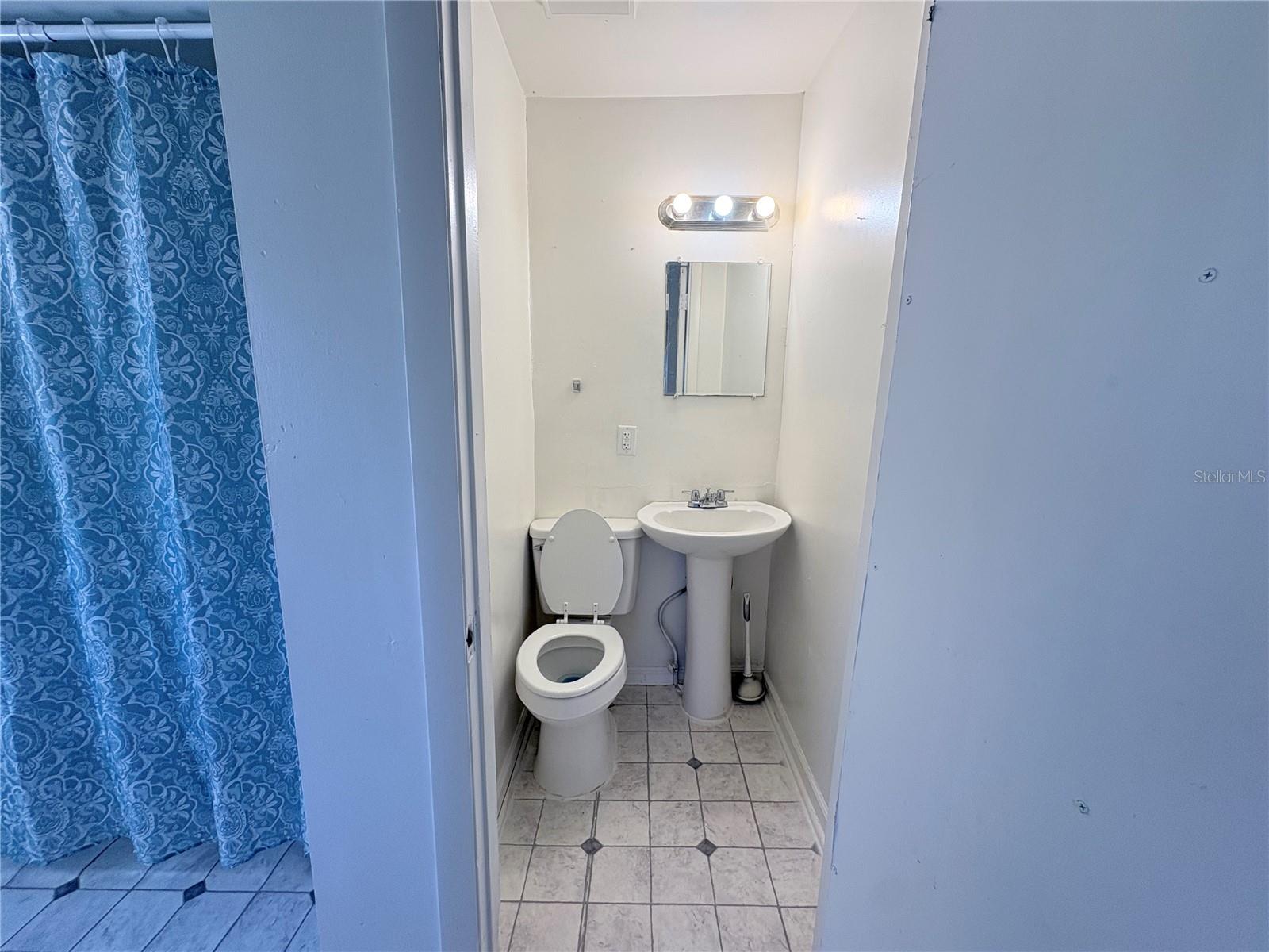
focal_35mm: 14
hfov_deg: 102.1
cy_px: 476
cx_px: 634
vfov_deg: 85.7
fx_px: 513
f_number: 2.2
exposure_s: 1/120
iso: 64
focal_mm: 2.22
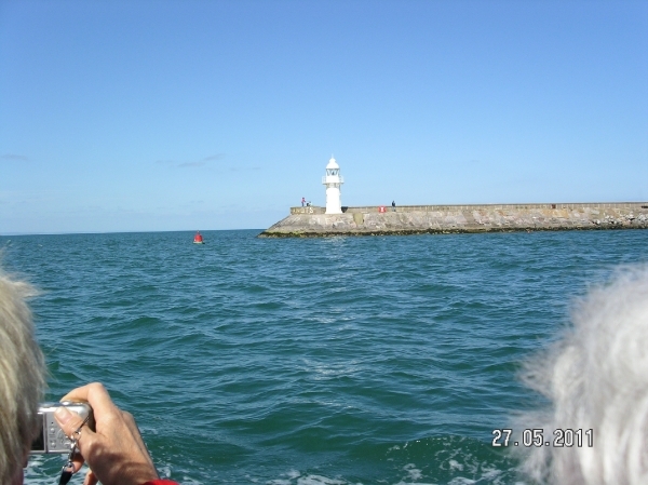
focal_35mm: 38
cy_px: 242
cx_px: 324
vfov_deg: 37.7
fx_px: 711
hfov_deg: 49.0
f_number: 5.6
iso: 100
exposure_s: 1/750
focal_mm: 7.8
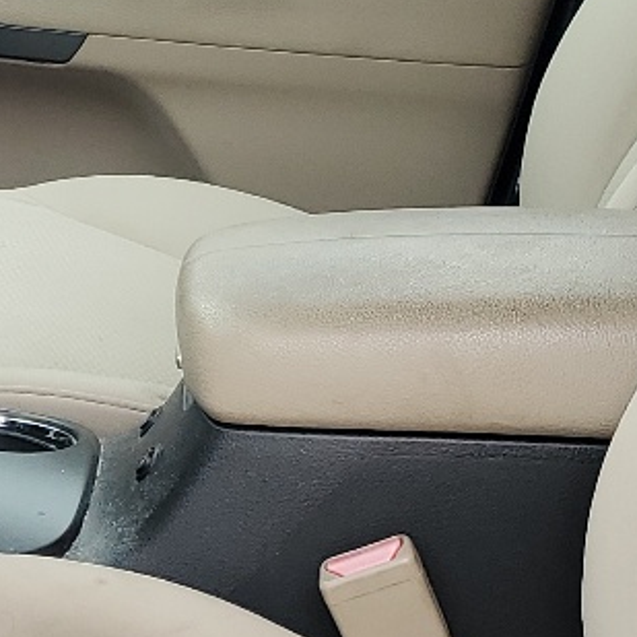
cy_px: 550
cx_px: -177
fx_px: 2478
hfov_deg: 14.1
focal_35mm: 119
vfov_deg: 14.5
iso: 50
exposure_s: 1/370
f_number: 1.5
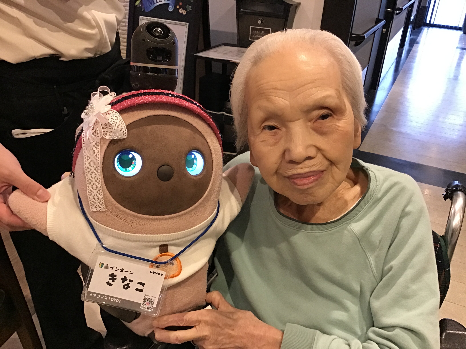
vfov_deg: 45.4
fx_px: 417
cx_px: 233
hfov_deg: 58.4
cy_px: 174
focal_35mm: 31
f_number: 2.4
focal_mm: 3.3
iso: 160
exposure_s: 1/30
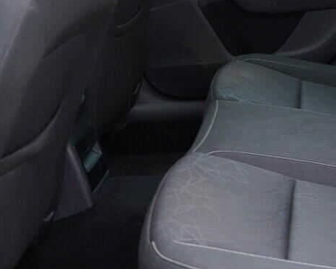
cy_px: 104
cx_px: 371
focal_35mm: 75
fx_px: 746
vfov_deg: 20.4
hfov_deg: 23.8
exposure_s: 1/40
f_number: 2.8
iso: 400
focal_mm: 24
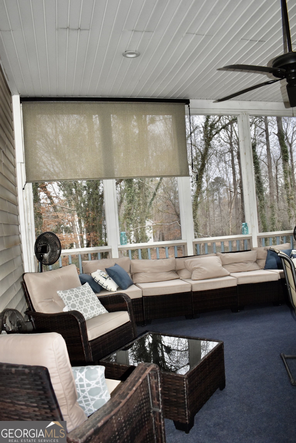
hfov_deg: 47.9
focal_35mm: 27
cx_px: 148
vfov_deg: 67.4
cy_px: 222
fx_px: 333
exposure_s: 1/125
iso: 1250
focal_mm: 18
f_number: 3.5
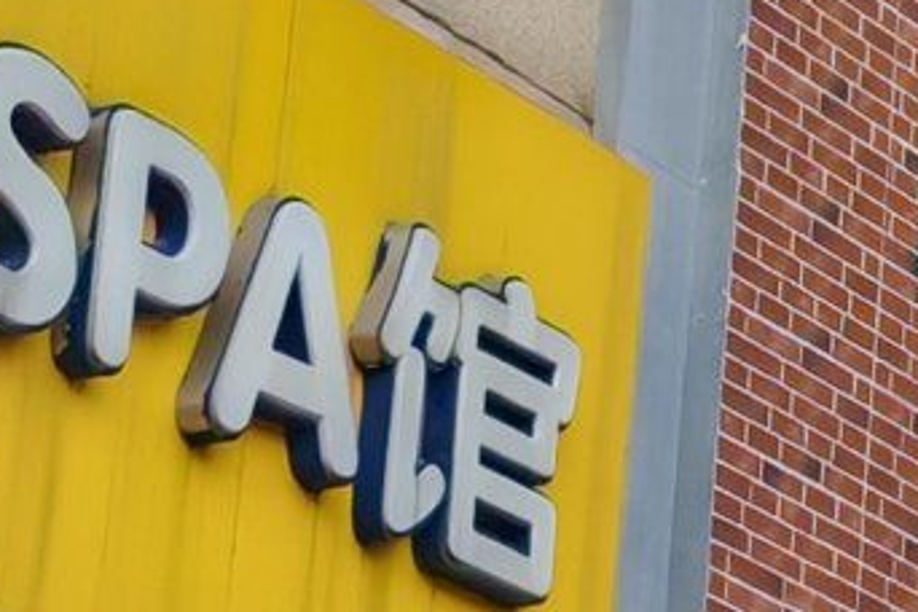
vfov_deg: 6.1
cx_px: 2665
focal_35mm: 224
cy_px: 240
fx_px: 5712
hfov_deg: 8.0
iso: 50
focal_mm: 5.52
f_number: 1.95
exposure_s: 1/333
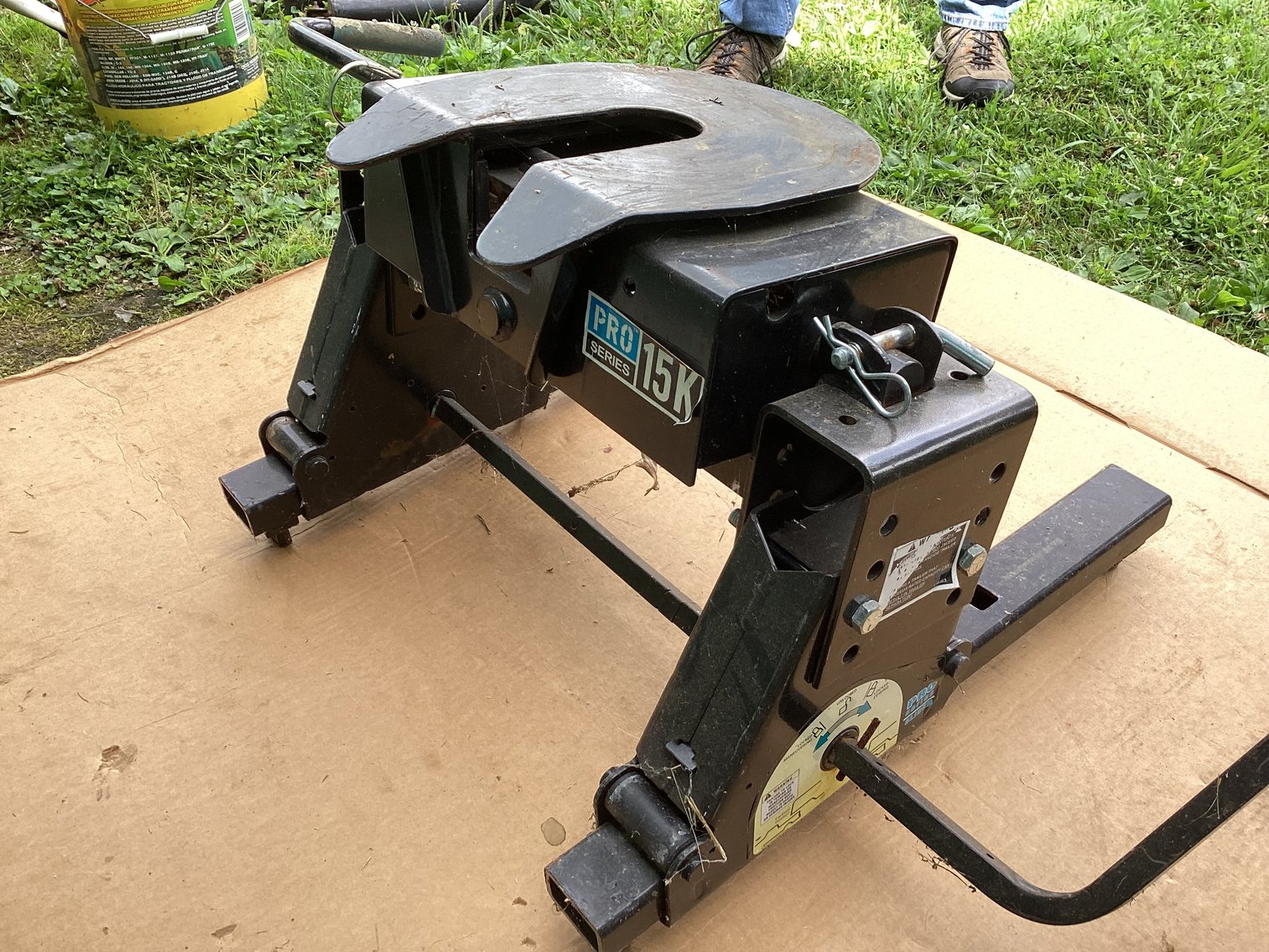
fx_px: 1137
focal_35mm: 31
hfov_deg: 58.3
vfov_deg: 45.4
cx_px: 634
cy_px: 476
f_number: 2.4
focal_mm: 3.3
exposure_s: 1/120
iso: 32
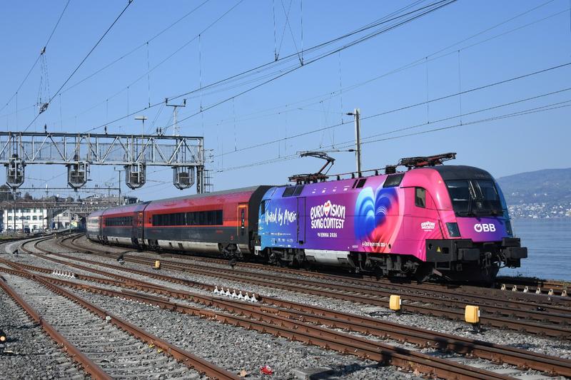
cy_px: 190
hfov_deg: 38.9
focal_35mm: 51
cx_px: 286
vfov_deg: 26.5
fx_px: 809
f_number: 5.6
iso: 200
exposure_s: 1/1250
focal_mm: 34
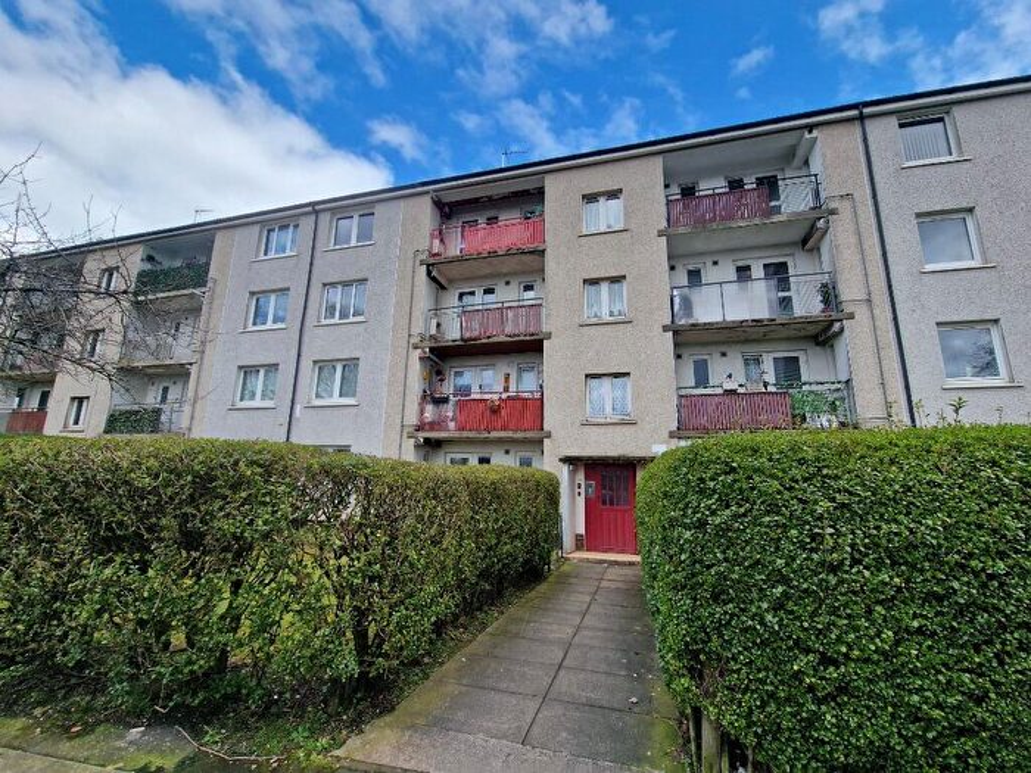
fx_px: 387
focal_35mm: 13
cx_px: 516
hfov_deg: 106.2
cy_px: 386
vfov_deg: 89.9
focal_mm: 2.2
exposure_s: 1/1120
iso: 50
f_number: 2.2
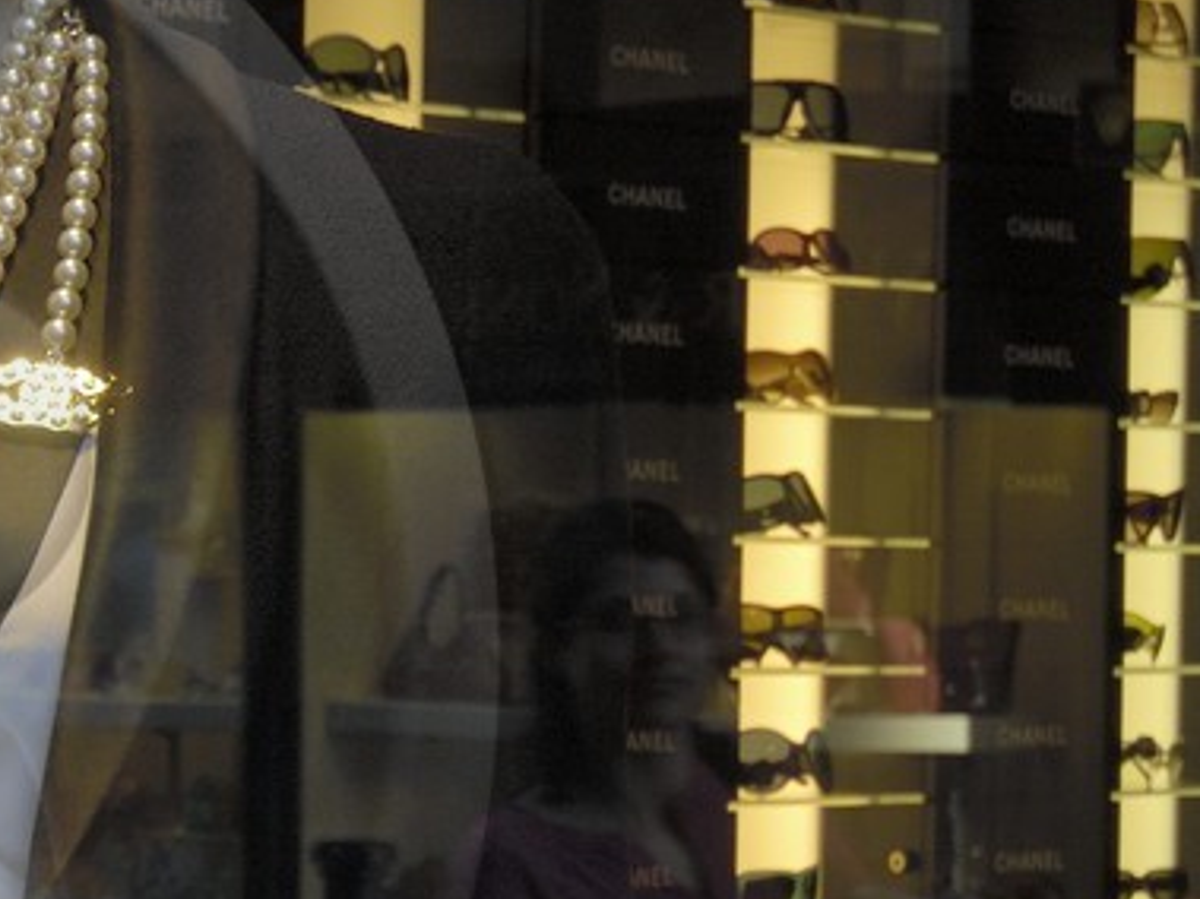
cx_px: -478
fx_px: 5060
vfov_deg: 10.1
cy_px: 662
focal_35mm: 146
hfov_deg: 13.0
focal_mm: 24
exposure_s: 1/100
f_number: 4.8
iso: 100
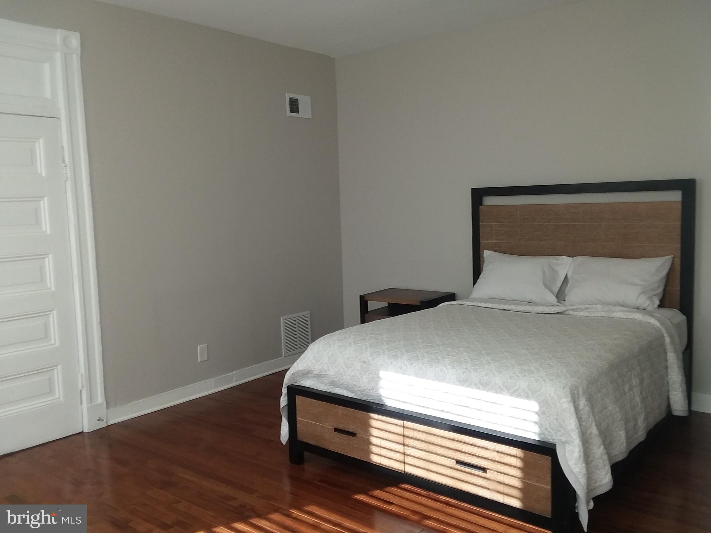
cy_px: 266
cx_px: 356
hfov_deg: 61.7
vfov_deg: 48.2
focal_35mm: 29
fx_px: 596
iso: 40
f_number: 1.9
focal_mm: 2.47
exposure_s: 1/40
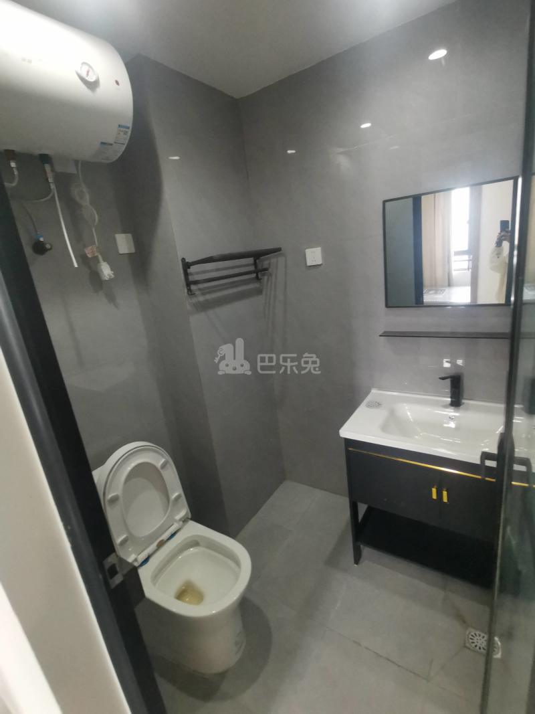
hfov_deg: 74.7
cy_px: 357
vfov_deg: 91.0
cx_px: 268
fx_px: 350
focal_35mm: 17
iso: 250
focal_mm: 2.23
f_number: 2.2
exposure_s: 1/33.3
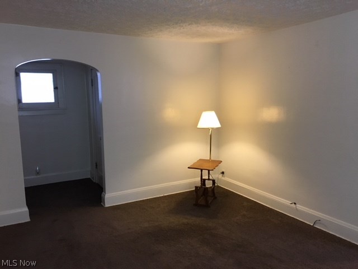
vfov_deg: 48.2
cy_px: 134
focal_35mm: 29
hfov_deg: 61.7
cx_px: 179
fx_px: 300
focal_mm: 4.15
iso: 160
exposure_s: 1/30
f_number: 2.2
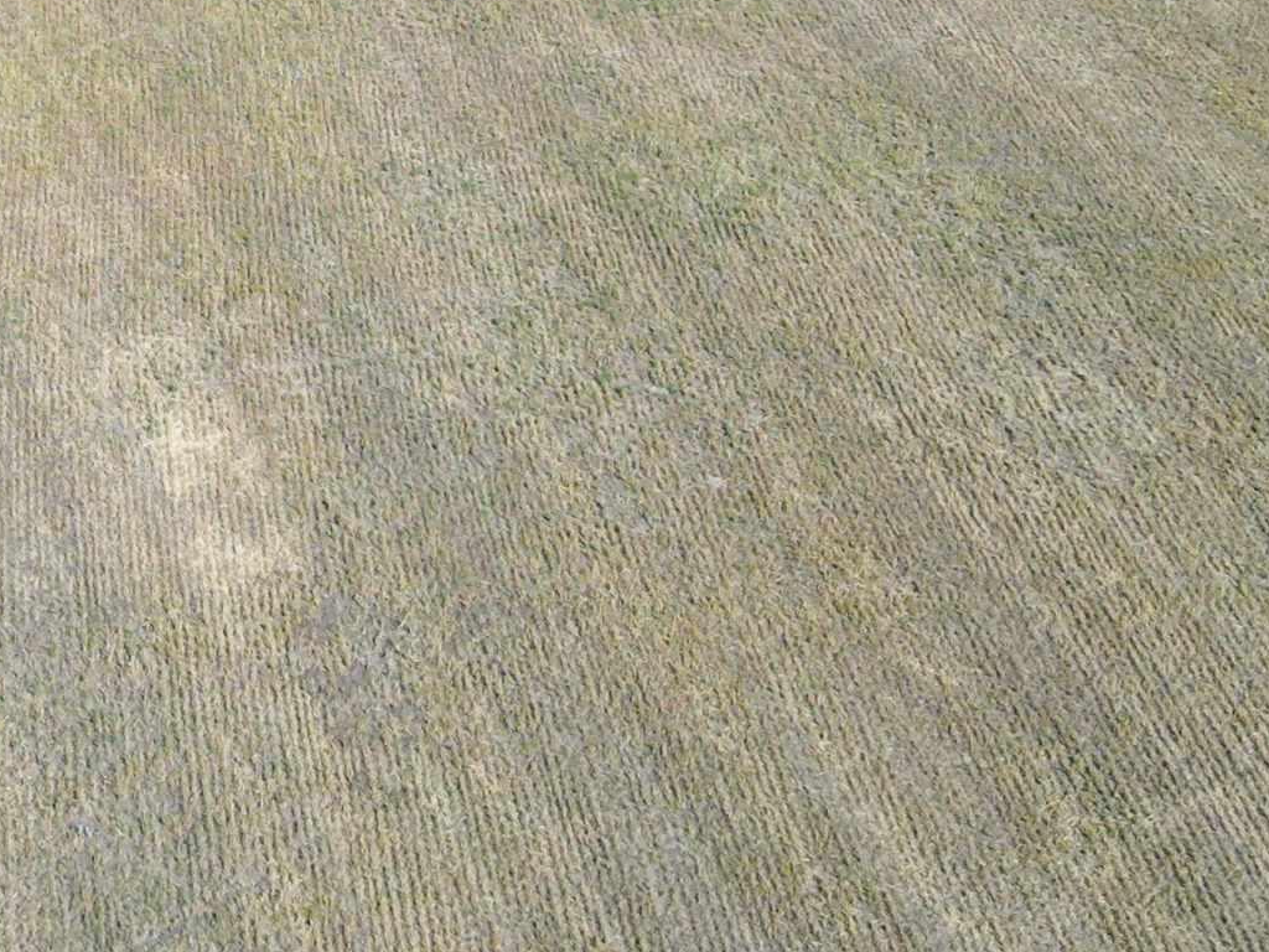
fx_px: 2639
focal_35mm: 72
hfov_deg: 26.3
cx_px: 183
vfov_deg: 19.7
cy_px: -58
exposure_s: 1/2500
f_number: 1.7
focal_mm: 6.72
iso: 100
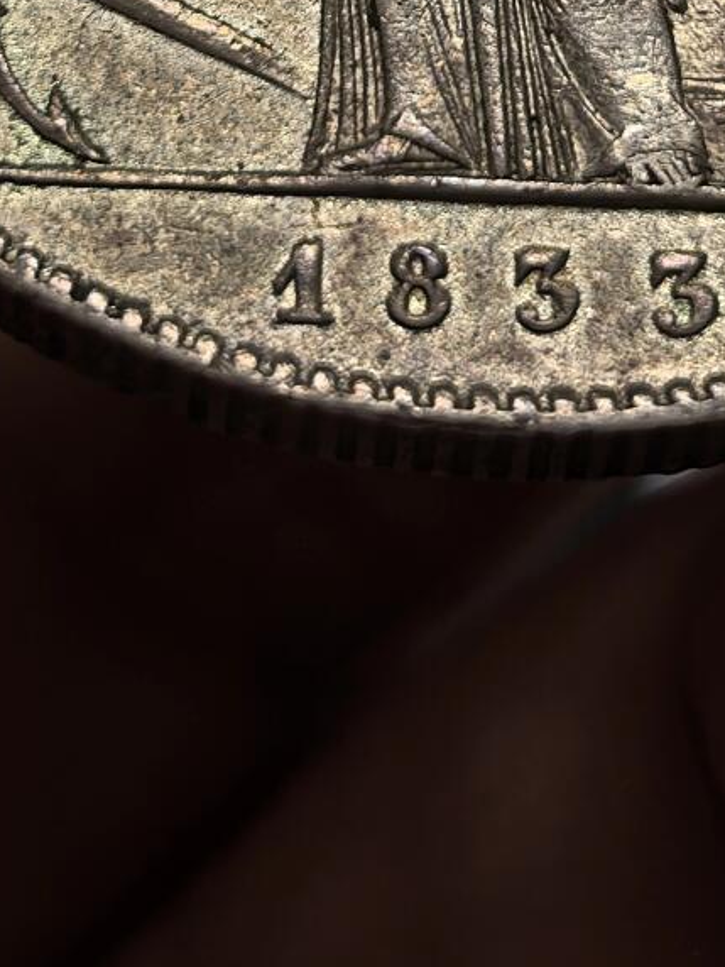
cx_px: 504
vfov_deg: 11.3
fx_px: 4747
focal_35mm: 170
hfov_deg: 8.7
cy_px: -363
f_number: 2
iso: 50
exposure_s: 1/100
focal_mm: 6.98
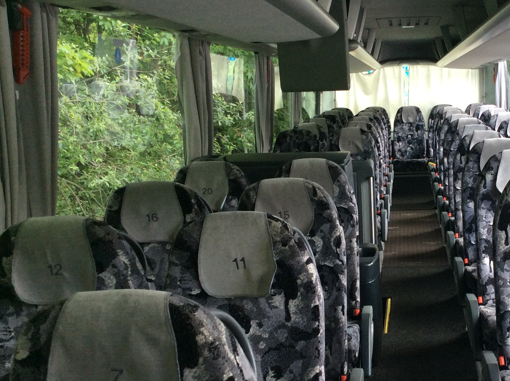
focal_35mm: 49
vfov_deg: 29.3
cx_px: 384
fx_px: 721
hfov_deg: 38.0
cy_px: 261
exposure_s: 1/25
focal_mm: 3.3
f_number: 2.4
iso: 50
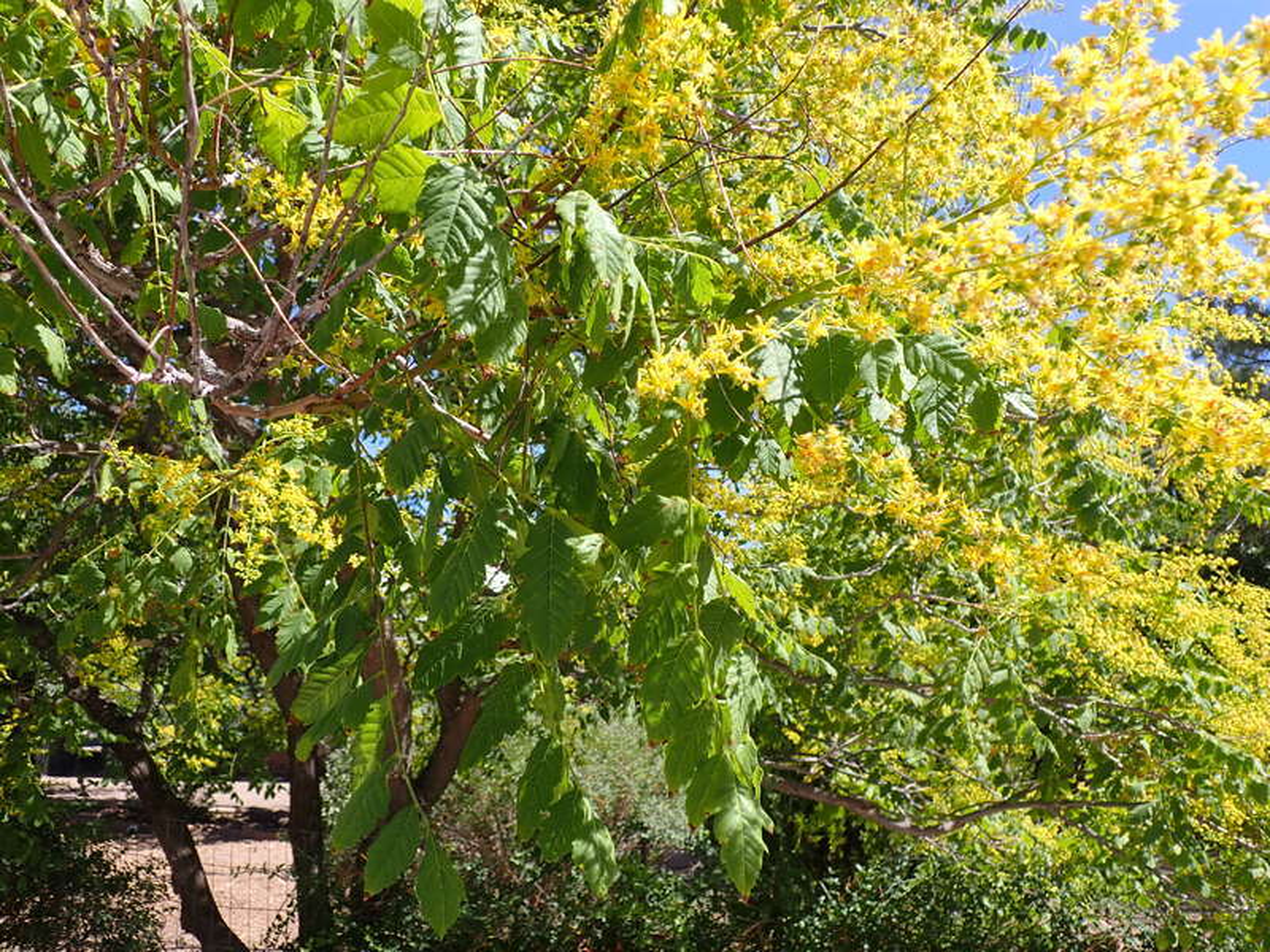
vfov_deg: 46.8
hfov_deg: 60.0
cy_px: 476
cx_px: 635
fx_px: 1101
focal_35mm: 30
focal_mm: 5.4
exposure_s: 1/640
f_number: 3.2
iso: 100
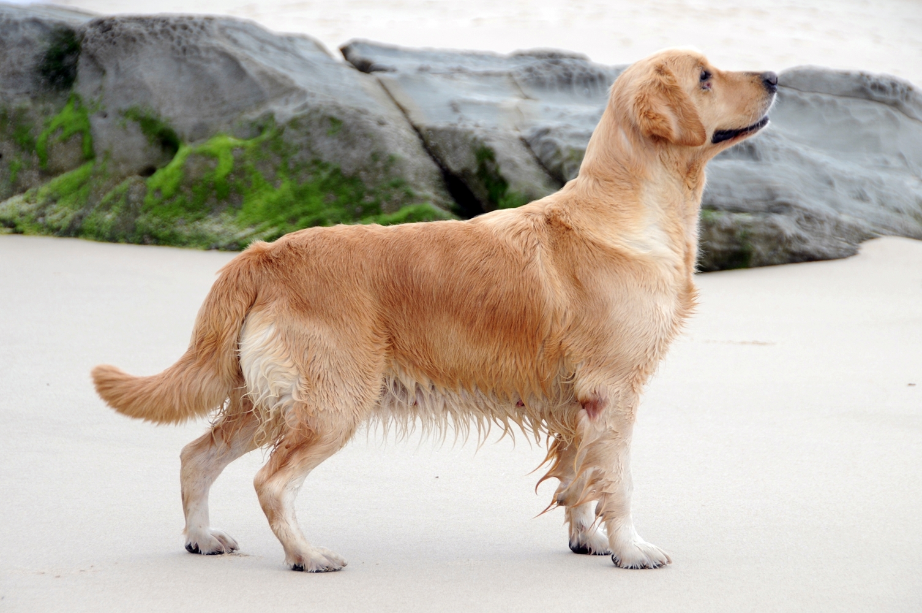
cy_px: 306
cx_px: 461
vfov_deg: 8.7
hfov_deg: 13.1
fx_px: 4028
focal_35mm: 158
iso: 200
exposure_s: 1/160
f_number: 6.3
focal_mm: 105
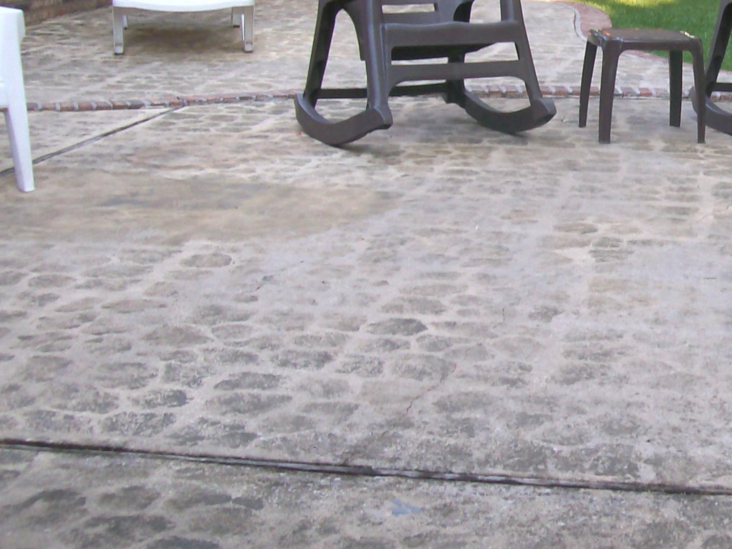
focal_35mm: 74
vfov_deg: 19.9
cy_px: 224
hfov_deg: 25.5
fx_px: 1565
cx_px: 664
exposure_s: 1/62.8
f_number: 2.7
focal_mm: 6
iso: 80
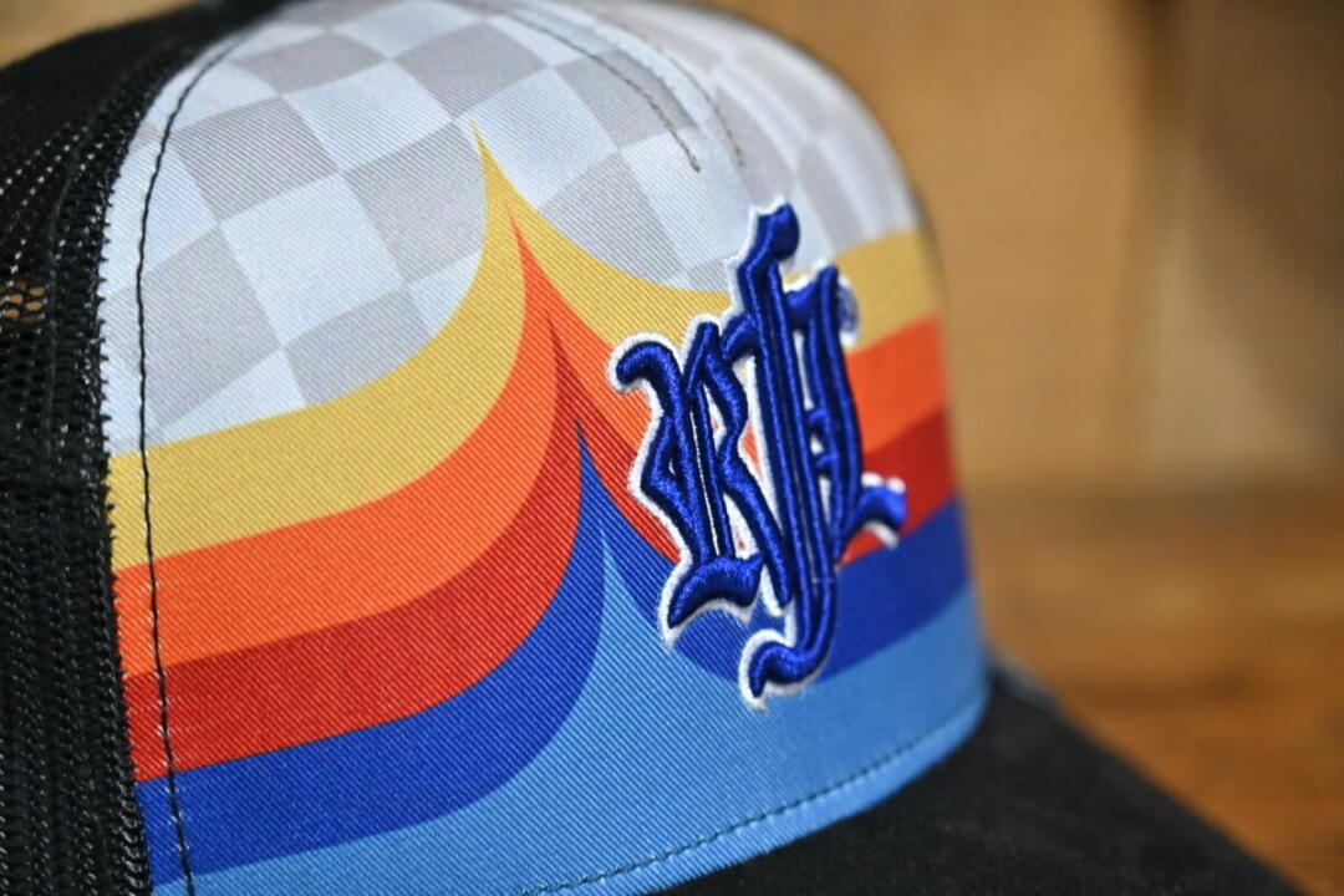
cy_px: 448
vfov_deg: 19.5
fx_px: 2613
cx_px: 672
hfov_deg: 28.8
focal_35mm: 70
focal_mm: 70
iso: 1400
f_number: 4
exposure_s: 1/80
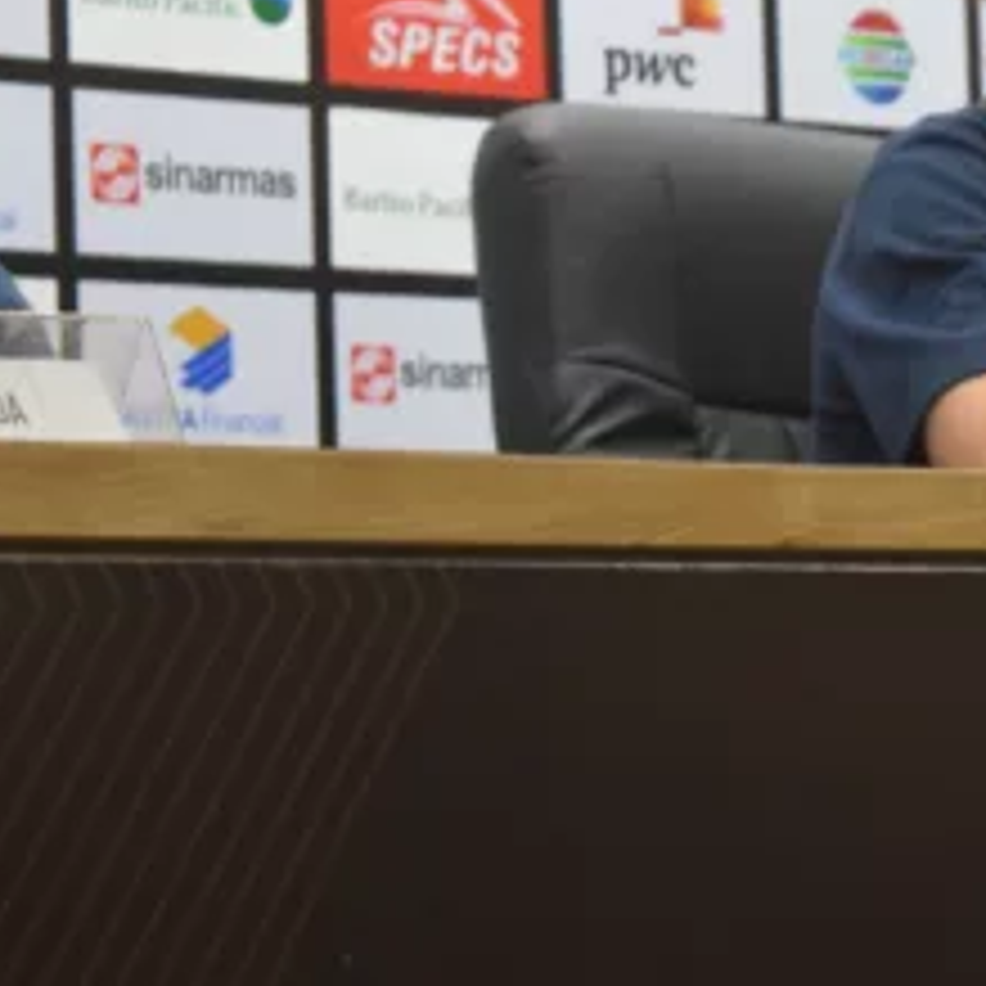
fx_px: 5836
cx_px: 1137
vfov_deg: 9.6
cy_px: 326
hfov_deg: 9.5
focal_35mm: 181
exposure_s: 1/40
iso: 3200
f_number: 5.6
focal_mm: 55
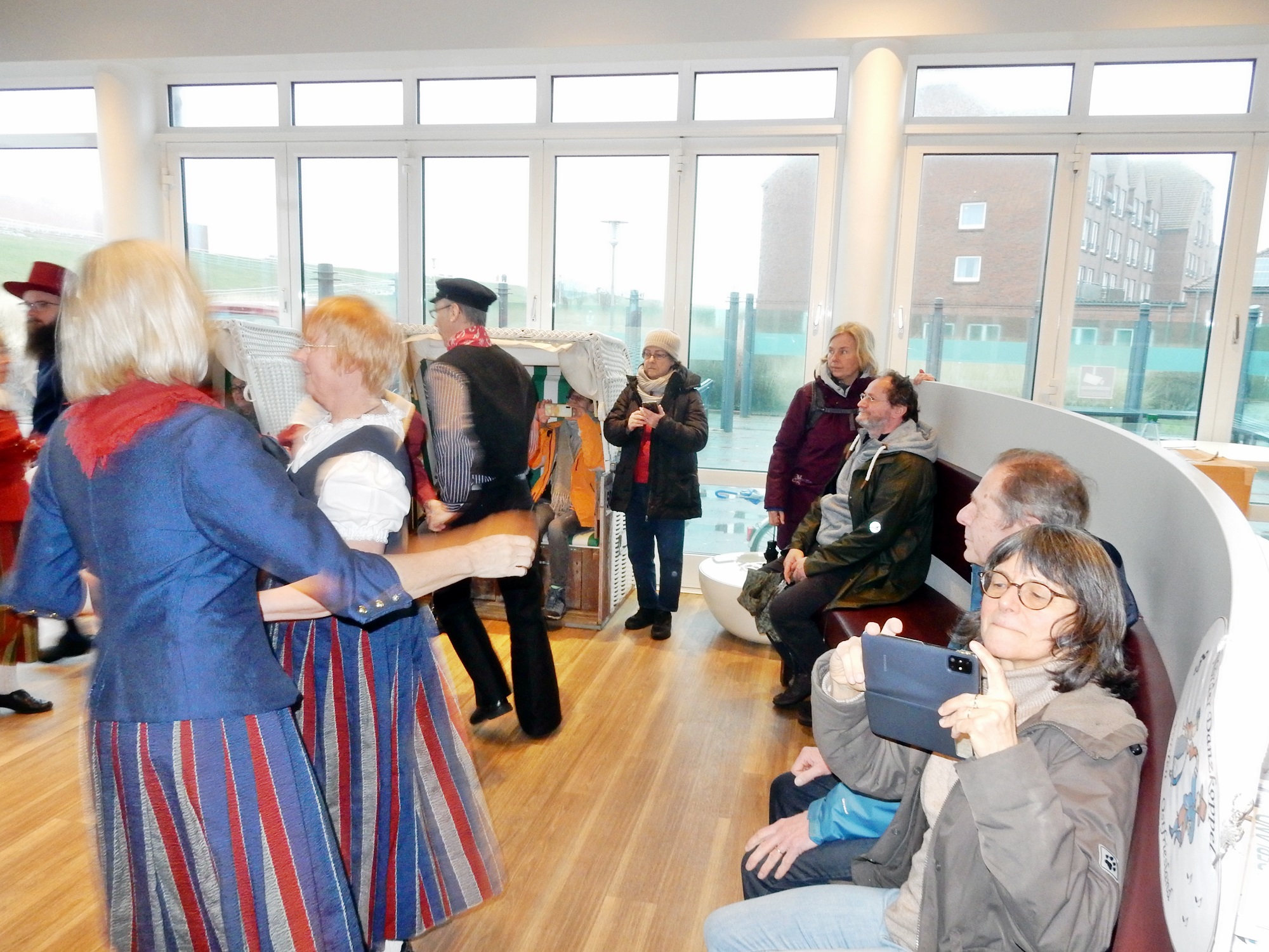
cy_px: 476
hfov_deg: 69.4
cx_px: 634
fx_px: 916
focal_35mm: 25
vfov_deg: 54.9
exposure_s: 1/30
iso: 500
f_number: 3.7
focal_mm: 4.5
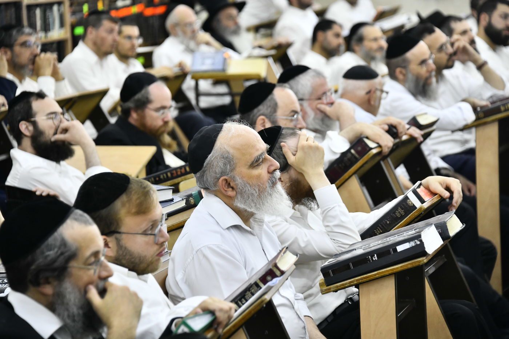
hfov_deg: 13.7
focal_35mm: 150
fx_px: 2120
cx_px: 254
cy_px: 170
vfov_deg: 9.1
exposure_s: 1/160
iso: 1600
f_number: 5.6
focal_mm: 150
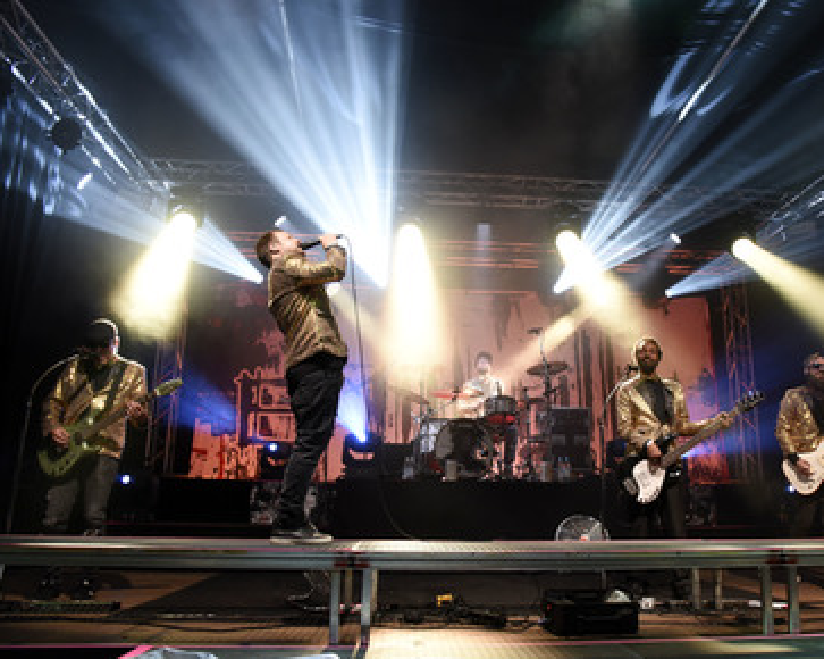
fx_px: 682
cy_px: 323
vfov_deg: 51.5
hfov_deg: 61.6
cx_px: 505
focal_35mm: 28
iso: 2000
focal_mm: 24
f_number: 6.3
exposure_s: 1/60
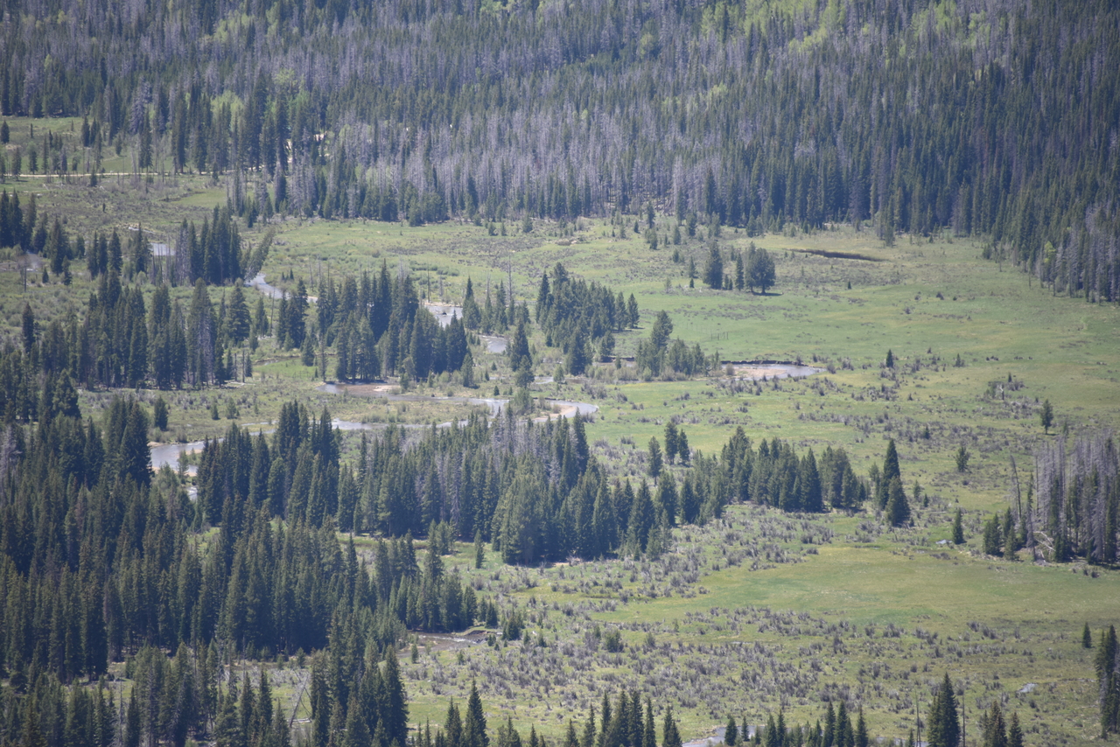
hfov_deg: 6.9
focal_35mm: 300
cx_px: 560
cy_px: 374
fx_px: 9335
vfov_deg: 4.6
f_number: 5.6
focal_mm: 300
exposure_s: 1/640
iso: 280
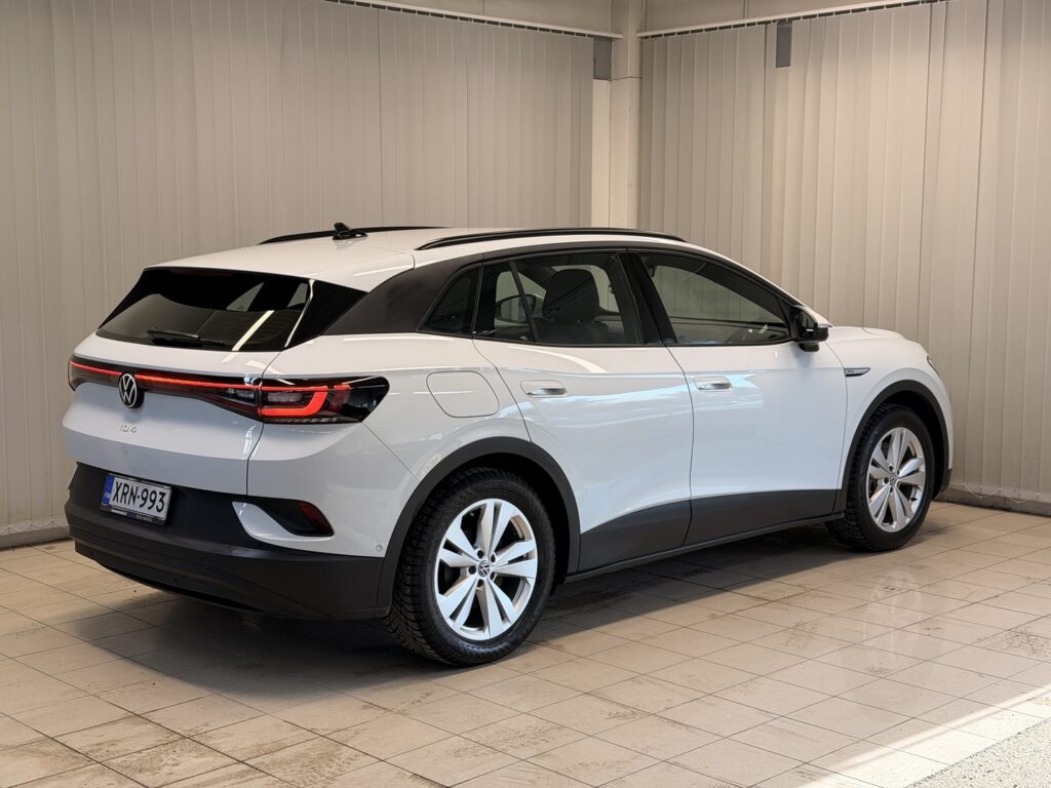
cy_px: 394
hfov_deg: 39.7
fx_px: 1457
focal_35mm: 48
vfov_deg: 30.3
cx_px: 526
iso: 50
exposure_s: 1/100
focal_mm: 6.76
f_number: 1.78
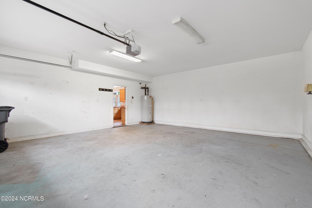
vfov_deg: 77.3
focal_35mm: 15
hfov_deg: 100.4
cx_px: 156
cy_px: 104
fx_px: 130
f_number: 4.5
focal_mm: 10
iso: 100
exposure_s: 1
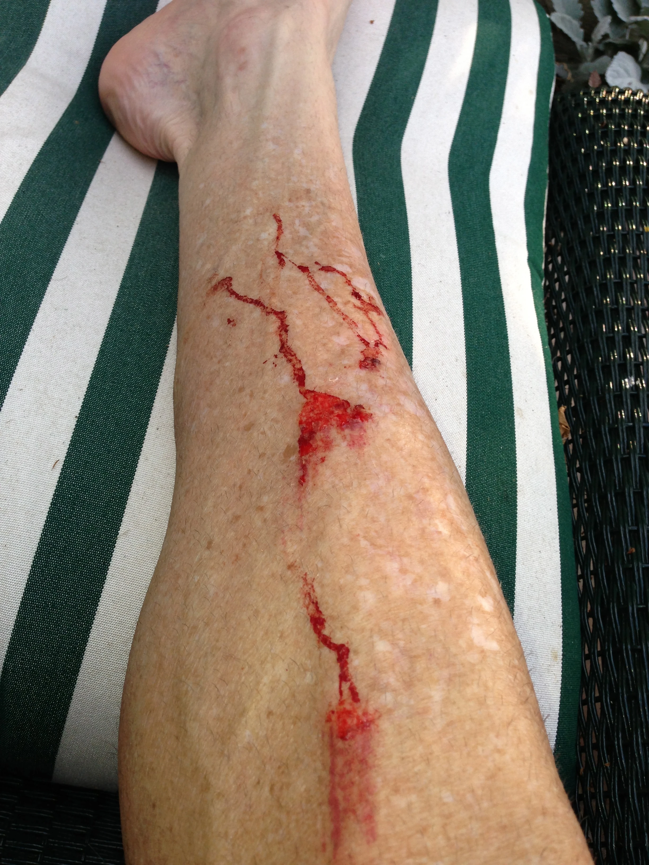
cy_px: 432
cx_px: 324
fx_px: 825
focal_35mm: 33
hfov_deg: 42.9
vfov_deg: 55.4
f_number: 2.4
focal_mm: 4.13
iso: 50
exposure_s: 1/232
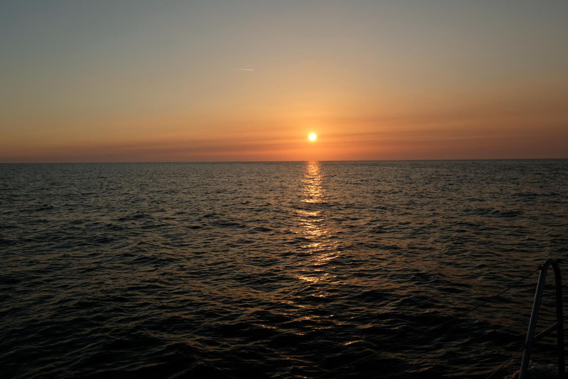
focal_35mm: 37
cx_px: 277
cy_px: 189
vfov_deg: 35.9
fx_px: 584
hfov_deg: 51.9
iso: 200
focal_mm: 24
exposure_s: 1/400
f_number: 6.4
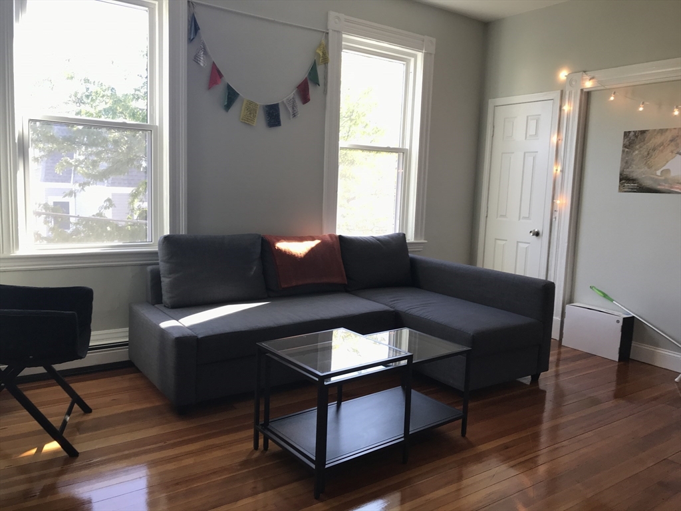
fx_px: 551
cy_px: 256
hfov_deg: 63.4
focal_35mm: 28
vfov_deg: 49.7
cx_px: 340
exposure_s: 1/60
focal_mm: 3.99
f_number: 1.8
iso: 25
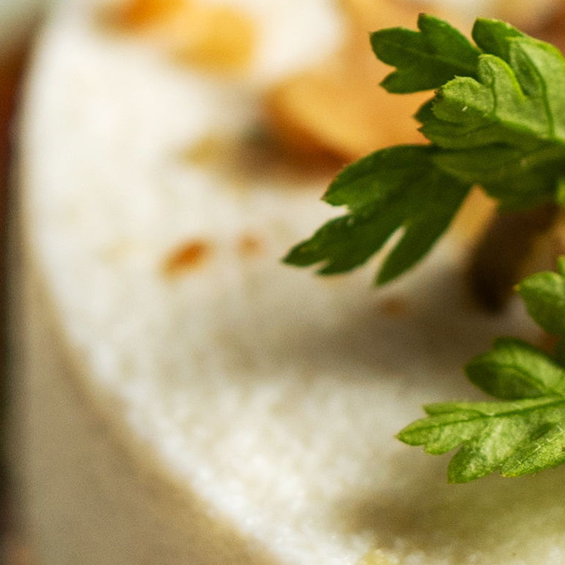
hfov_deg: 2.5
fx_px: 12723
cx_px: 1118
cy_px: 544
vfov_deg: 2.5
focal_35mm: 689
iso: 200
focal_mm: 90
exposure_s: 1/200
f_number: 4
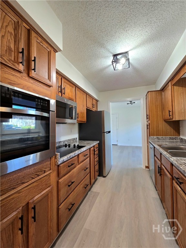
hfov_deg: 89.9
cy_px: 124
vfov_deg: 106.2
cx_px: 93
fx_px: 93
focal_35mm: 13
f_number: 2.2
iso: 160
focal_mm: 2.2
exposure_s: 1/60.2
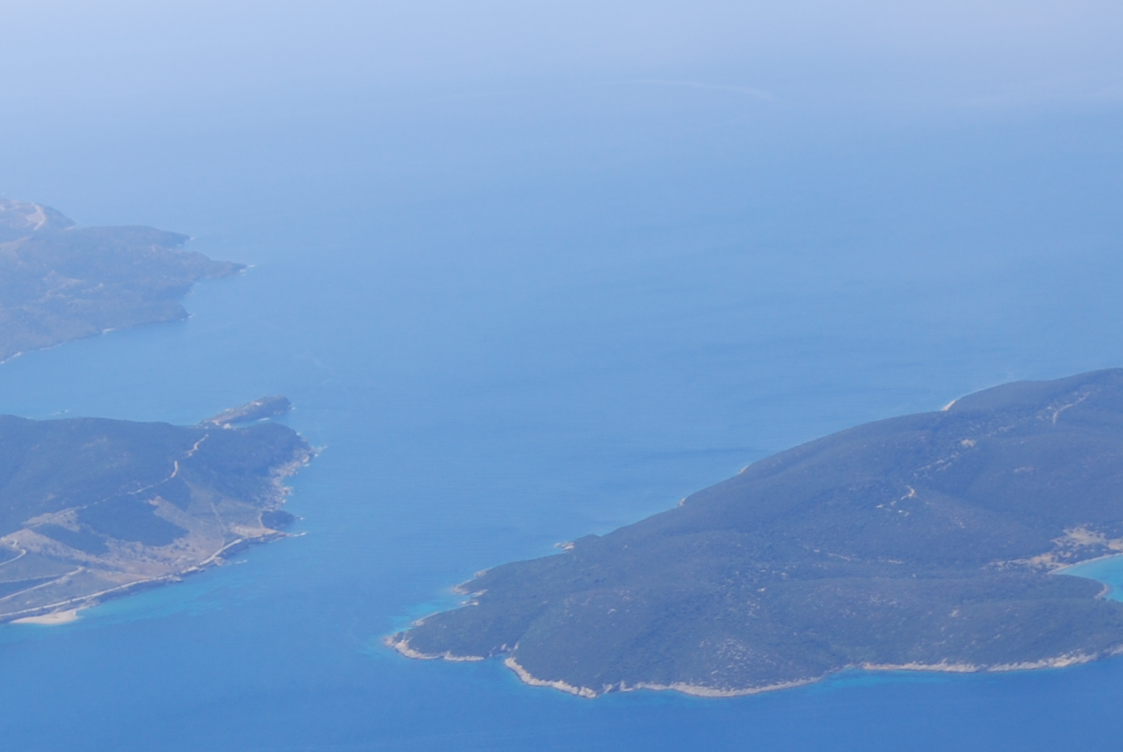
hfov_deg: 16.3
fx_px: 3904
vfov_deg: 10.9
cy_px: 708
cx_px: 817
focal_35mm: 125
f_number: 6.3
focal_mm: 30
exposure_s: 1/320
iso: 100
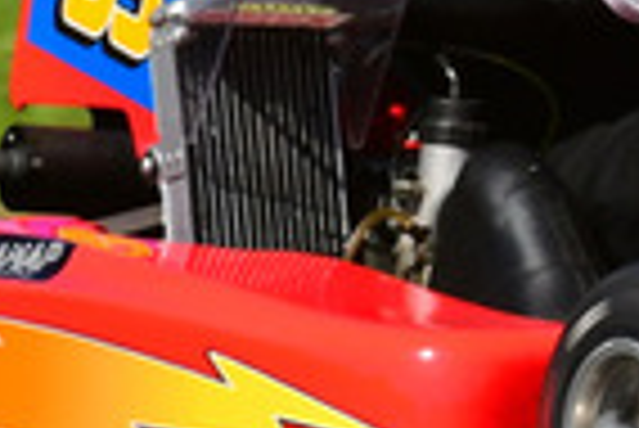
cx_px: 936
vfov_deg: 0.3
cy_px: -234
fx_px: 75265
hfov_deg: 0.5
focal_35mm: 4236
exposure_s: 1/640
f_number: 11
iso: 400
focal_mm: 500
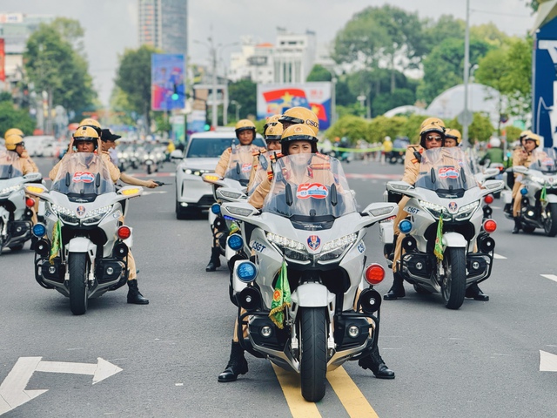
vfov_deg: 12.3
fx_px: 1931
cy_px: 209
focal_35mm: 120
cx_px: 278
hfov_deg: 16.4
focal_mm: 15.66
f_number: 2.8
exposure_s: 1/850
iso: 64
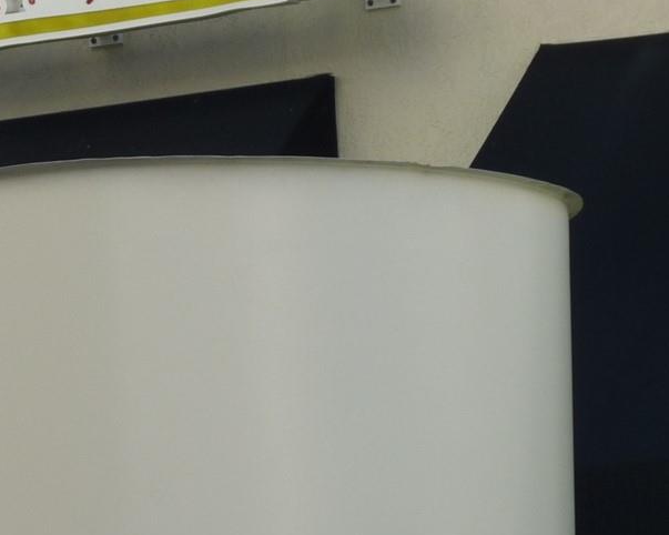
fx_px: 6255
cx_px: 34
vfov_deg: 4.9
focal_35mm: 316
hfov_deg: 6.1
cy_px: 258
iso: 100
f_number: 5
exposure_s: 1/250
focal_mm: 21.6
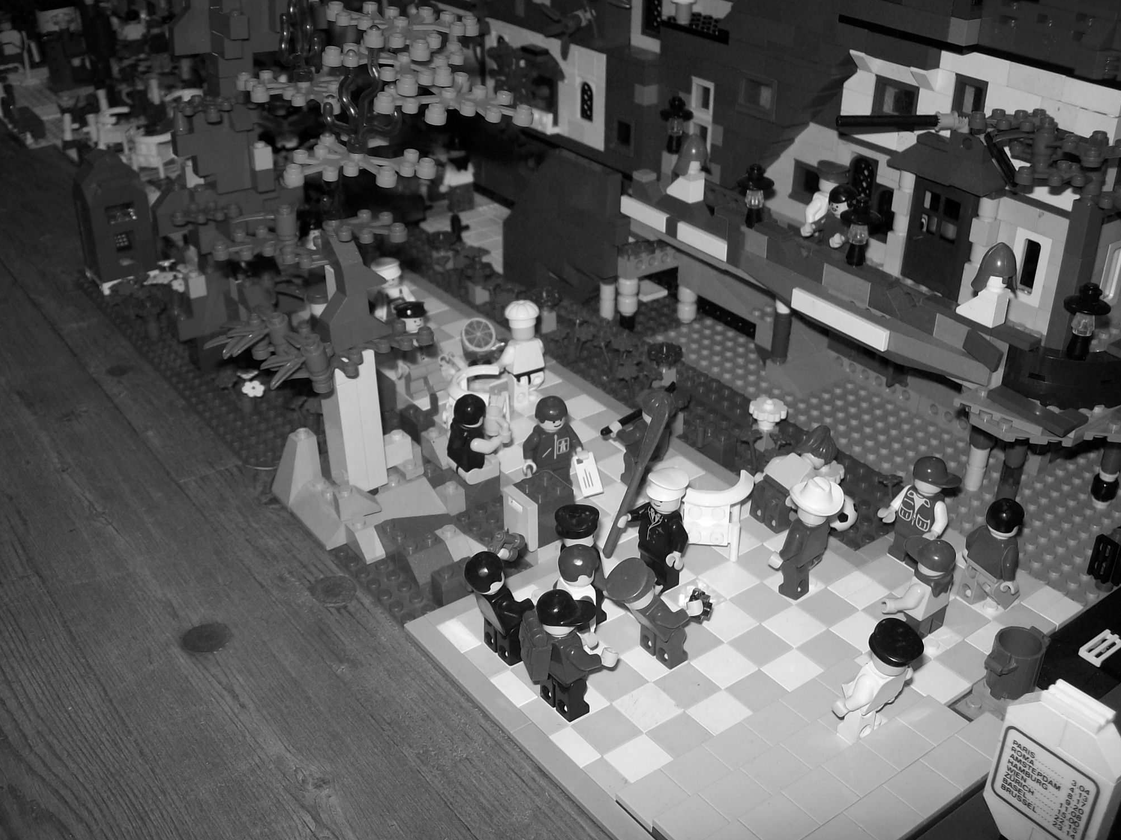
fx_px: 1198
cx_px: 570
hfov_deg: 50.1
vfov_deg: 38.7
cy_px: 416
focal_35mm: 37
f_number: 2.7
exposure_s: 1/64
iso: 80
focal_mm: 6
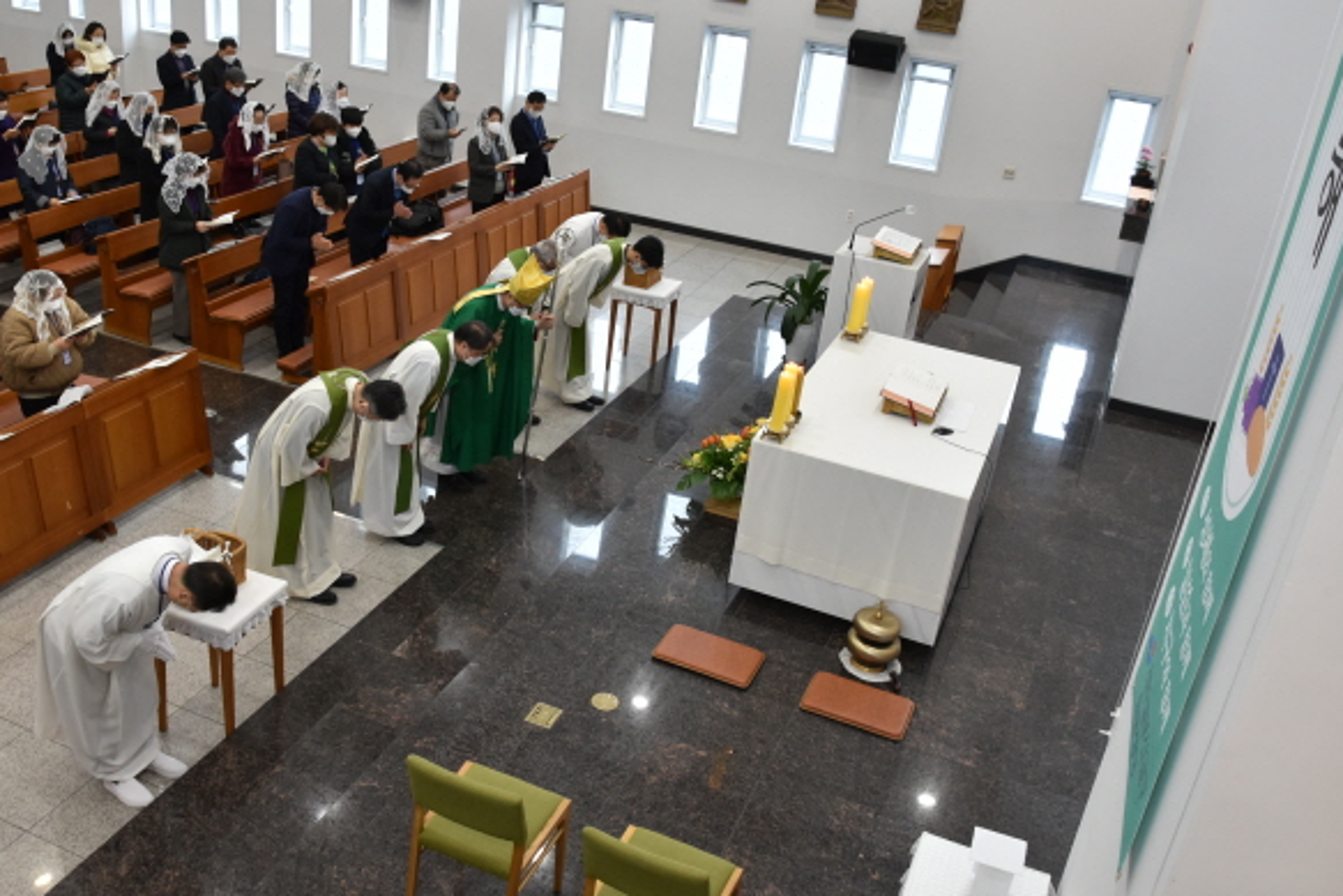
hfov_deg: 57.0
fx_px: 1231
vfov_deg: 40.0
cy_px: 409
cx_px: 590
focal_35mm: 33
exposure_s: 1/100
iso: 800
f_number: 5
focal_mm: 18
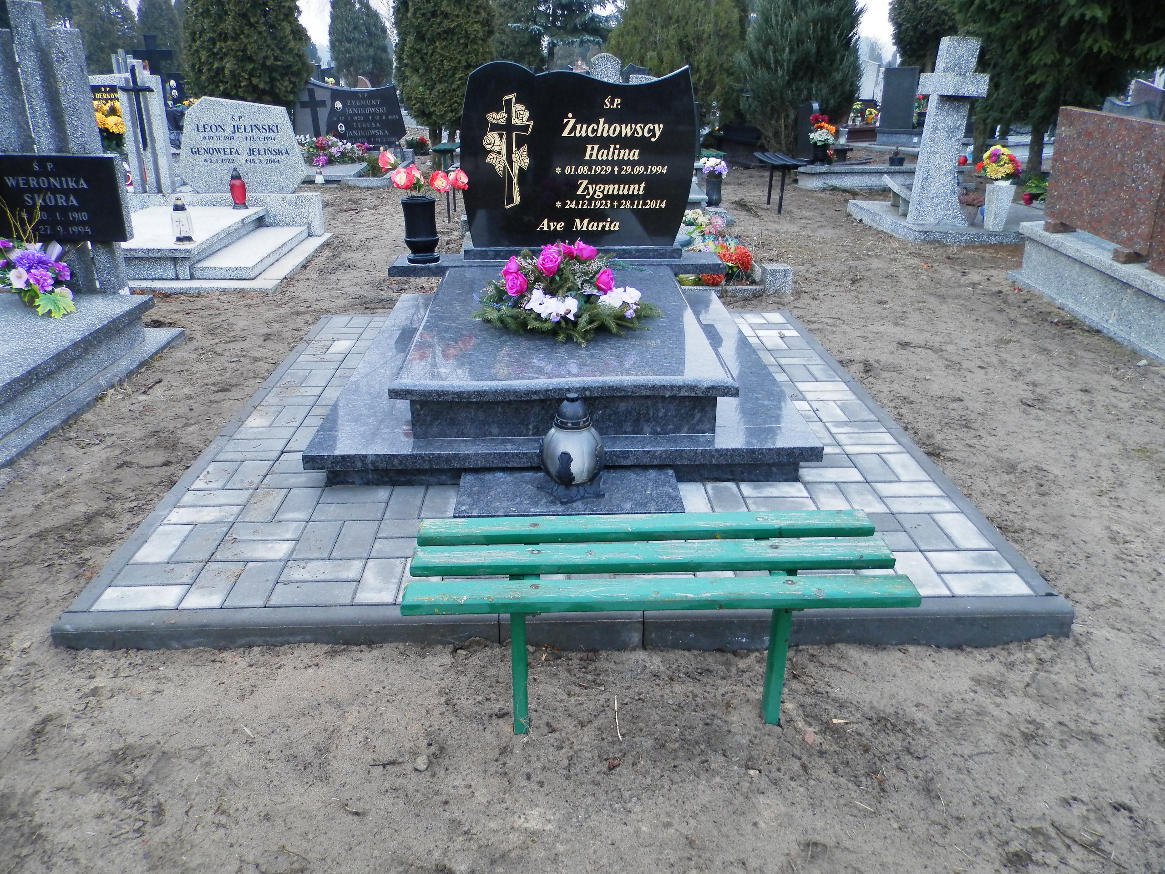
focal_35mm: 25
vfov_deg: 54.9
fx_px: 841
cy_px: 437
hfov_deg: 69.4
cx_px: 582
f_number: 3.1
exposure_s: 1/30
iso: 125
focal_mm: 4.5
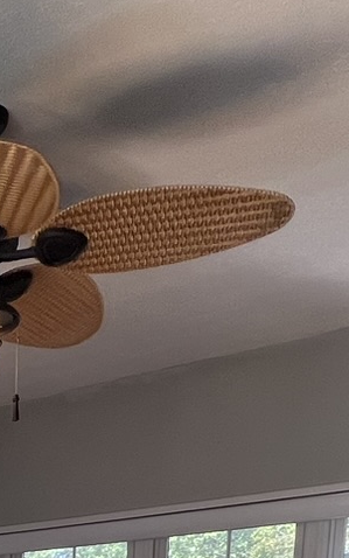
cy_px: 863
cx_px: -314
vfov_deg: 25.1
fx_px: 897
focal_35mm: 59
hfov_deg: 17.2
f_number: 1.8
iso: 64
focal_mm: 1.57
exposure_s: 1/99
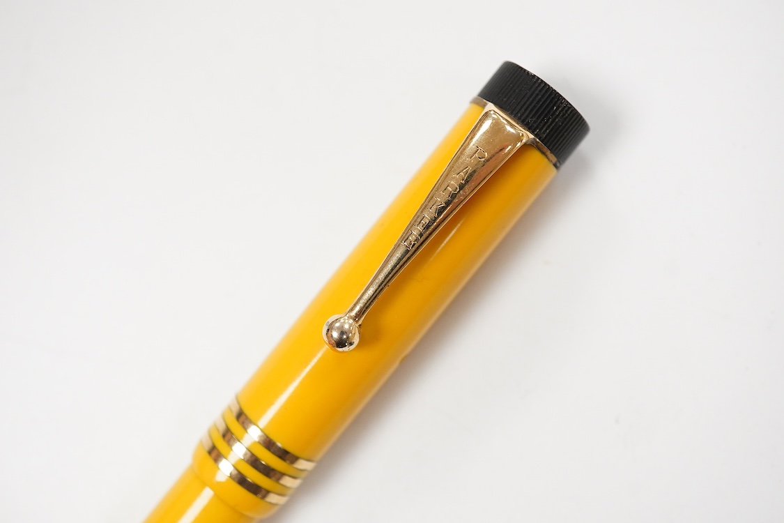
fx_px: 980
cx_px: 392
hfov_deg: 43.6
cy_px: 262
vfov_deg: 29.9
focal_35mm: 45
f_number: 9
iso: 2500
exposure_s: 1/200
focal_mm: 30
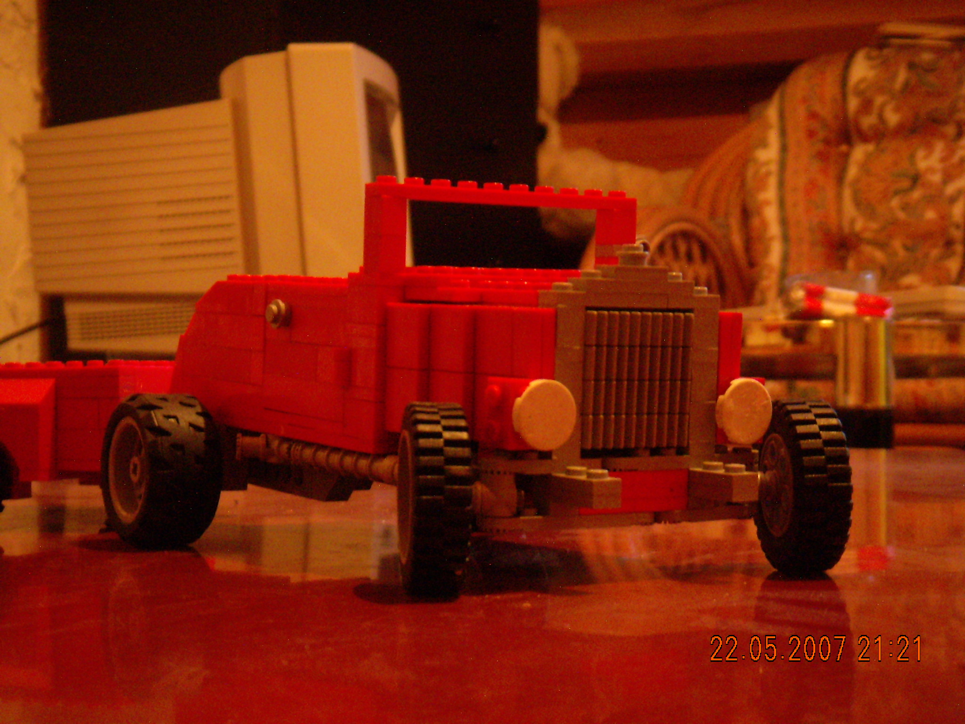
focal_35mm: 66
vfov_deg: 22.3
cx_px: 482
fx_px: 1840
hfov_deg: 29.4
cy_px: 362
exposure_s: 1/1.8
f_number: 3.9
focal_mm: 11
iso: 400
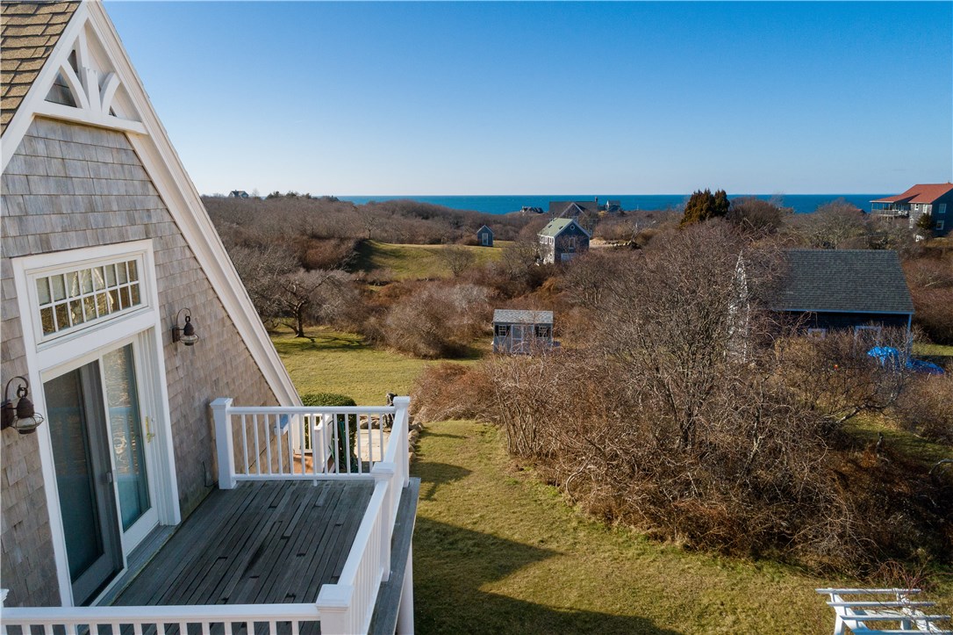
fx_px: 635
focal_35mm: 24
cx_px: 476
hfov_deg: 73.8
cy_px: 318
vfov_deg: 53.1
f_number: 7.1
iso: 400
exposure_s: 1/500
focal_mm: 8.8
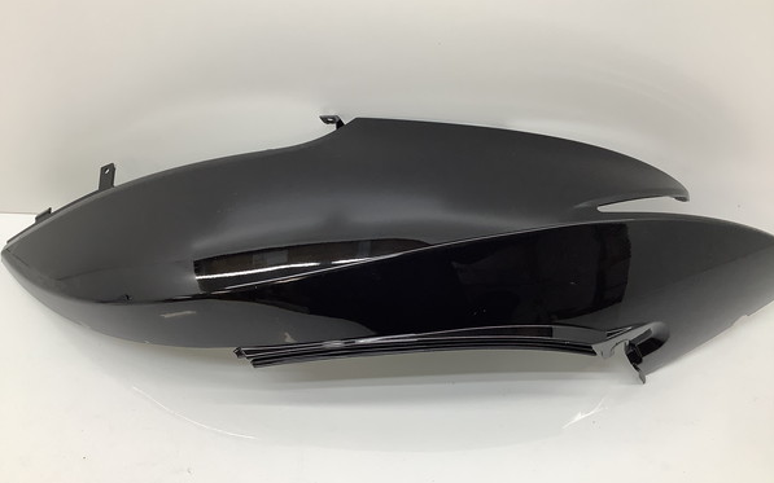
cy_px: 224
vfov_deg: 38.3
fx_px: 696
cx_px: 388
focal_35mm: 33
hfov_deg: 58.1
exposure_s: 1/120
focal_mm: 3.3
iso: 80
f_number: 2.4
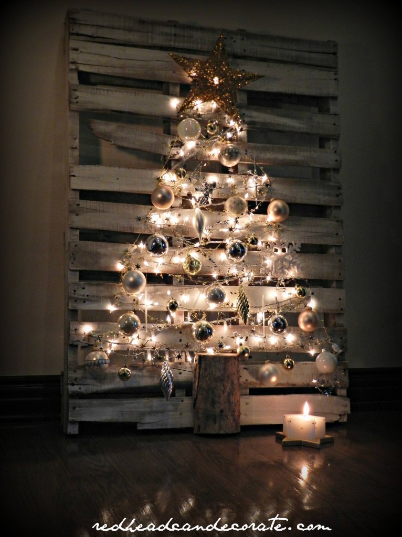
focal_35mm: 46
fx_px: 713
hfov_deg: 31.5
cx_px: 201
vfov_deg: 41.3
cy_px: 268
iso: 400
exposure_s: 1/25
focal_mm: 8.1
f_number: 4.2
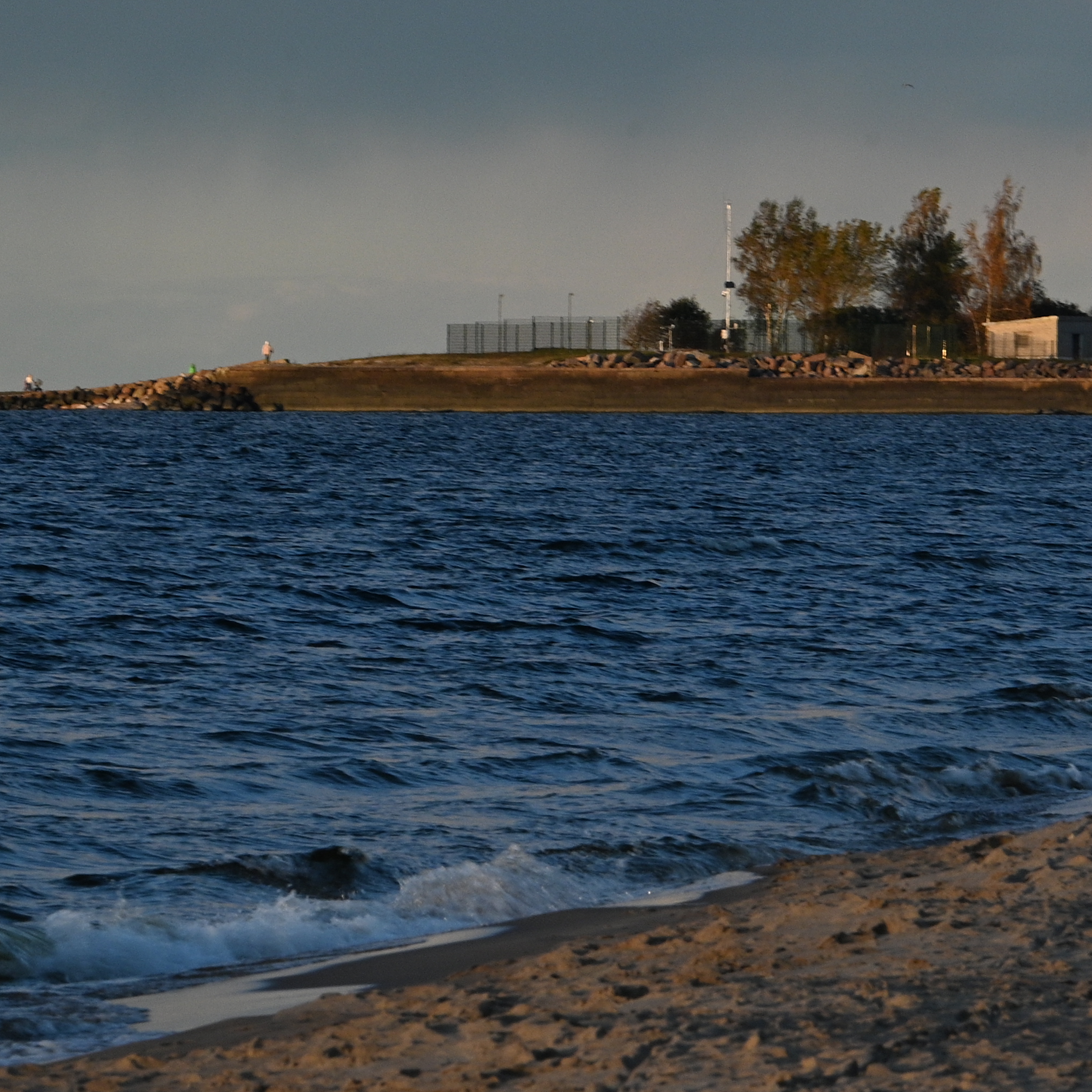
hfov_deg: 2.8
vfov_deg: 2.8
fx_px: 22057
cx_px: 889
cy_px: 22
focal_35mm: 618
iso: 500
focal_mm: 243
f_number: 16
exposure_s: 1/100
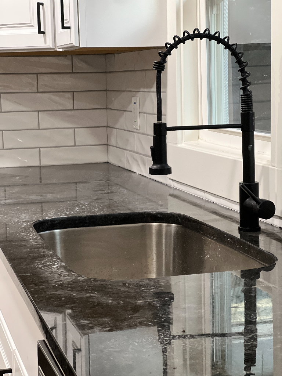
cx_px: 141
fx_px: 836
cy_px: 188
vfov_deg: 25.3
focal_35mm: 77
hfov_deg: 19.1
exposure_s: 1/40
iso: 320
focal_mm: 9
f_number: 2.8
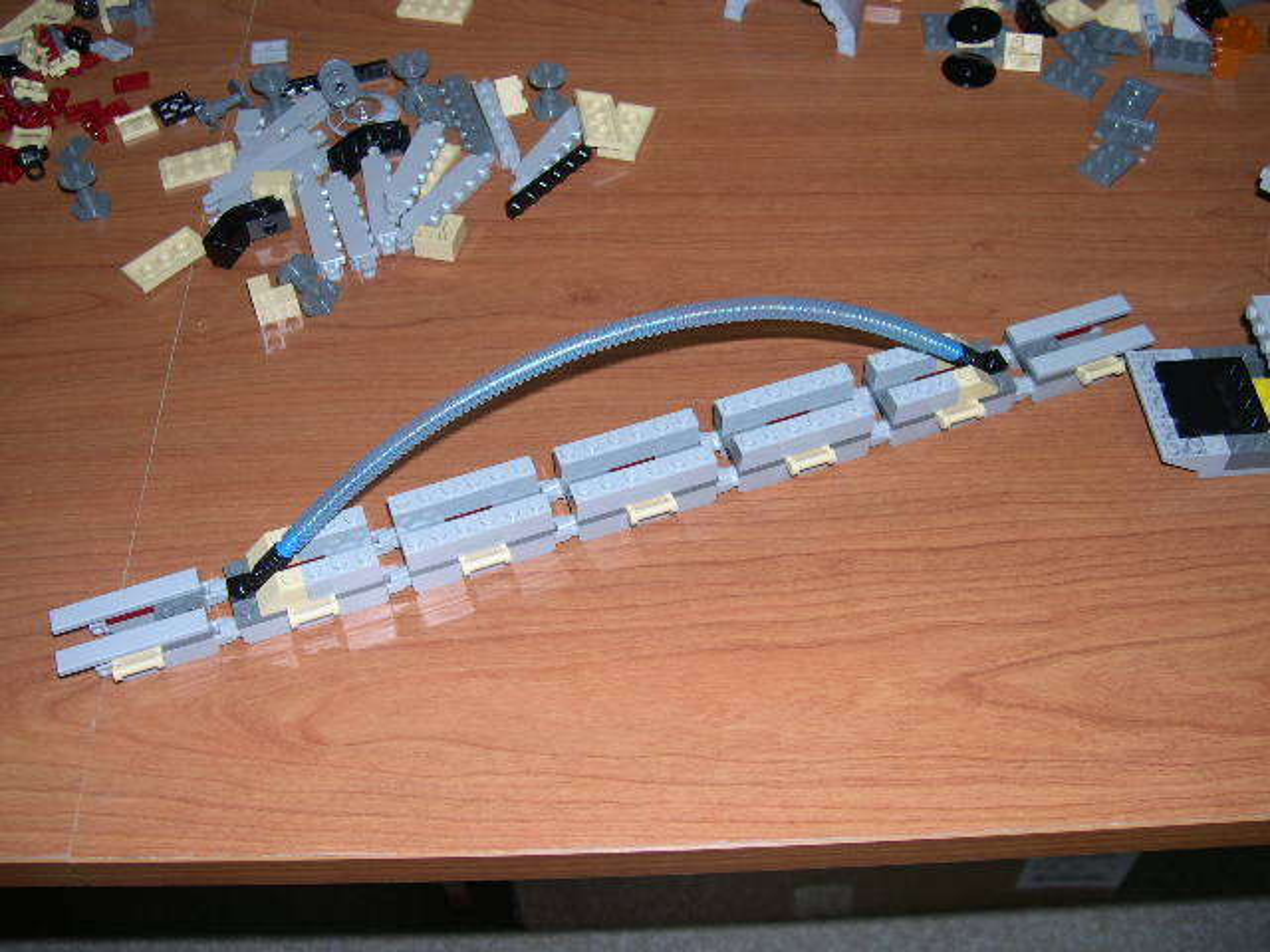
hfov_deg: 49.0
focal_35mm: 38
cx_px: 635
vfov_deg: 37.7
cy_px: 476
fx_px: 1394
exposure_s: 1/60
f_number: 2.8
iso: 100
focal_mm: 8
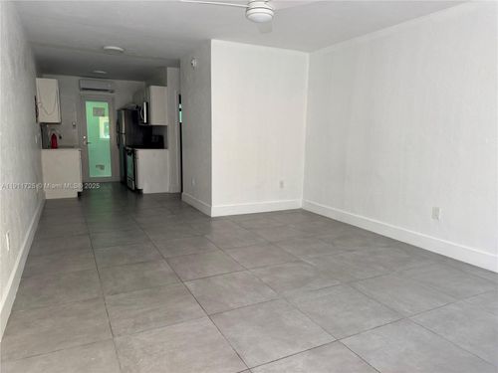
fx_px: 345
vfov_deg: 56.8
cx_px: 249
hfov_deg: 71.6
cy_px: 186
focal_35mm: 24
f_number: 1.78
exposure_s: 1/121
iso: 160
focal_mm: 6.76
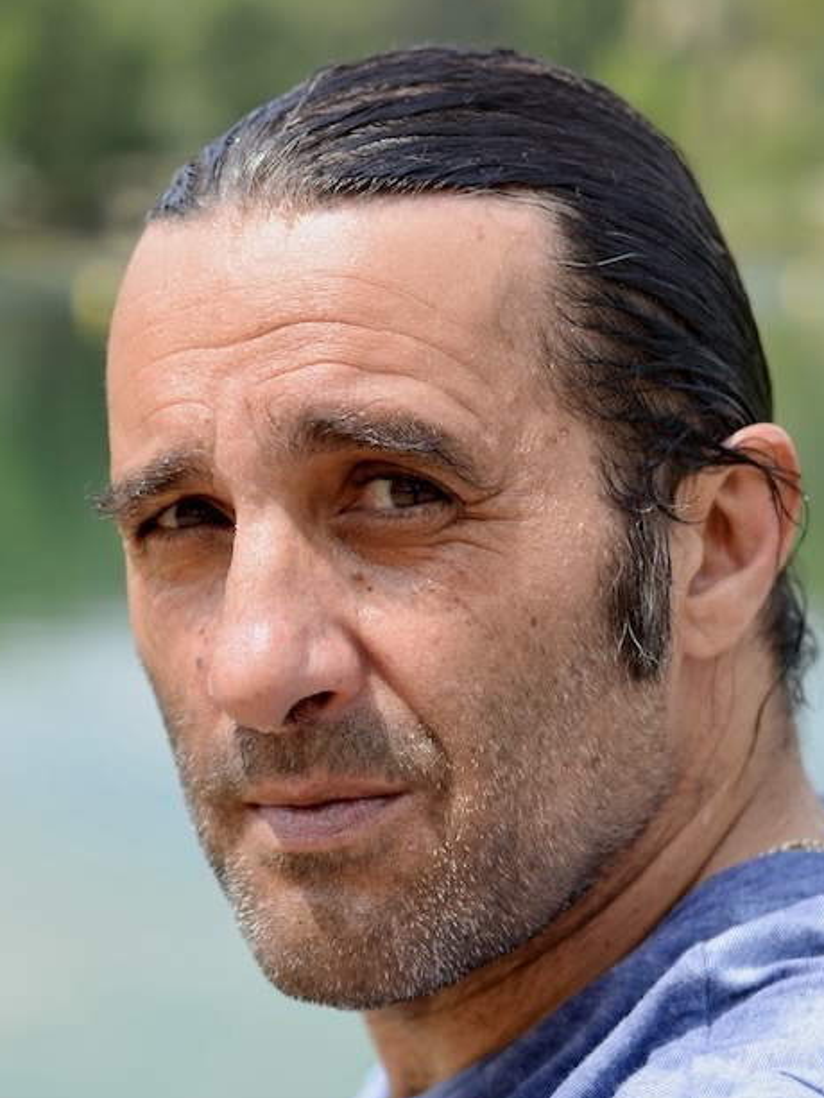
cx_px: 466
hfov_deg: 21.9
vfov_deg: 28.8
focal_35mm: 67
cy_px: 701
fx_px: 2126
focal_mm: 50
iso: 100
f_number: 2.8
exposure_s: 1/1000
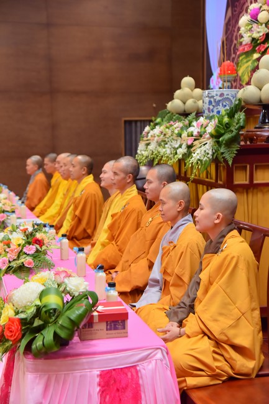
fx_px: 650
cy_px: 202
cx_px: 134
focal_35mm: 58
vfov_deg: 34.5
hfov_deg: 23.4
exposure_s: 1/200
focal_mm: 58
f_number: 5.6
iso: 1250
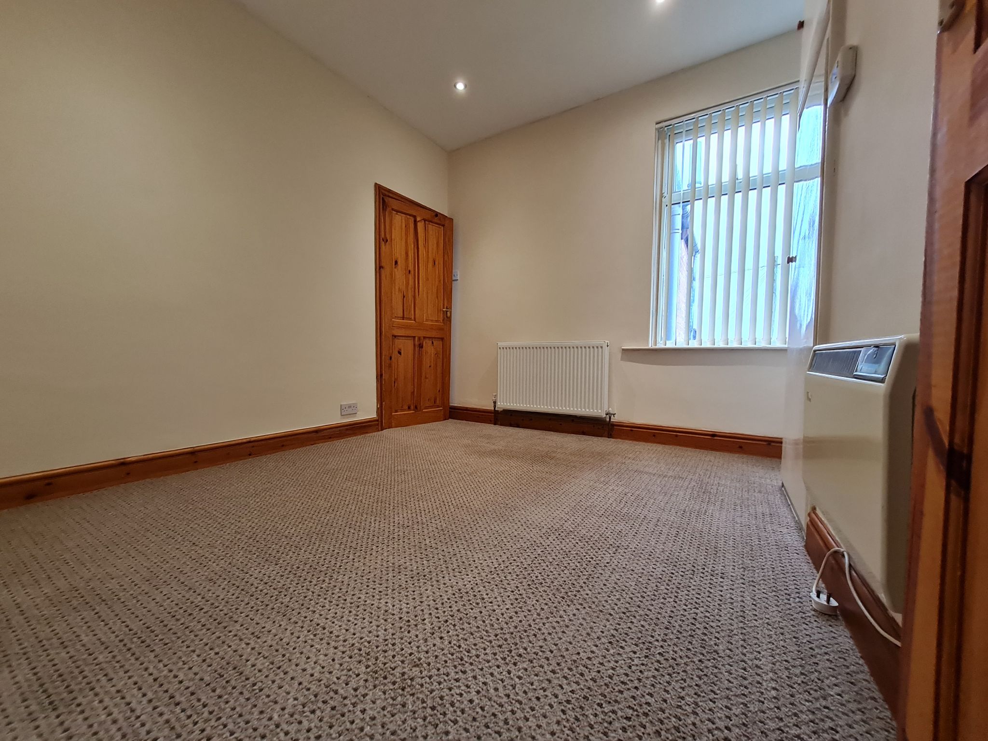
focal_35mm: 13
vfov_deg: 89.9
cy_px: 370
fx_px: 371
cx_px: 494
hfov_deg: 106.2
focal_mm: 1.74
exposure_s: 1/50
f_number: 2.2
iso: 200
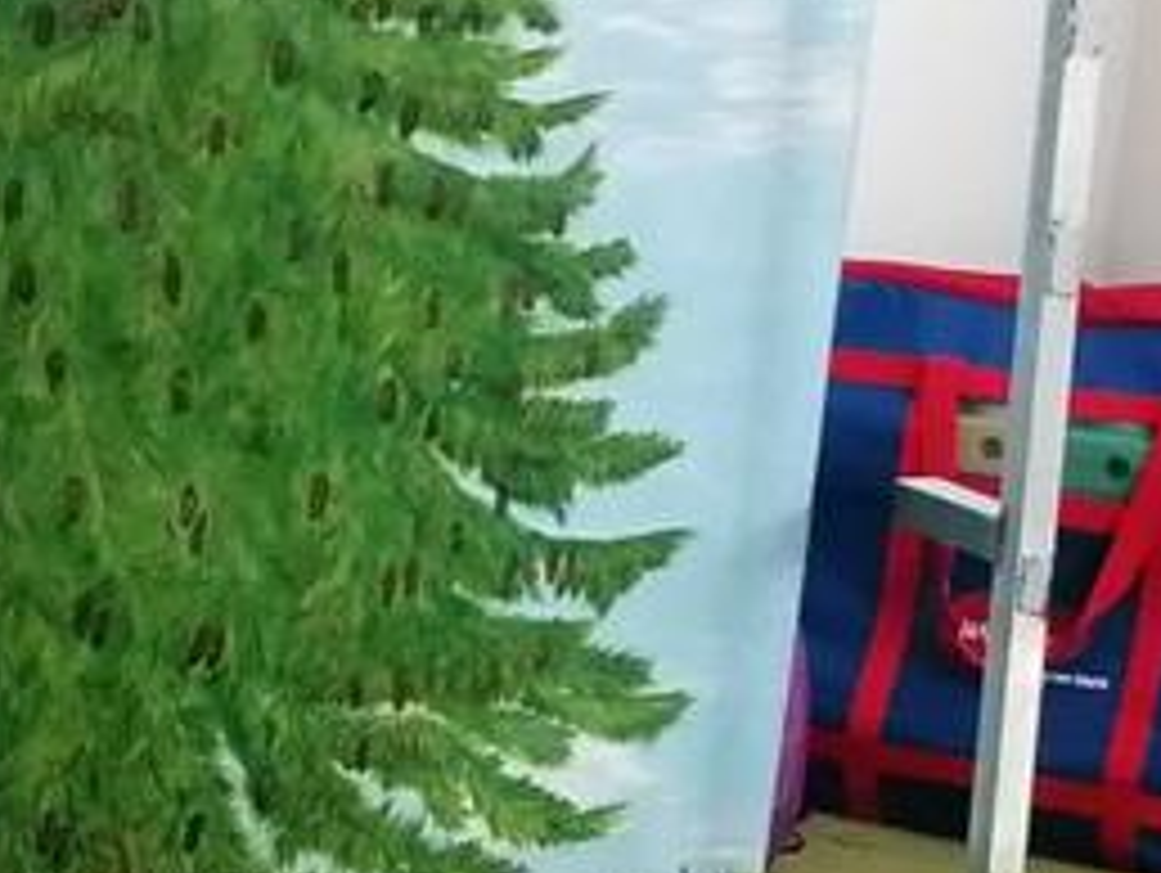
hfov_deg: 12.7
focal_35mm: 140
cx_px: -1008
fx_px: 4700
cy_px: 572
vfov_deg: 10.6
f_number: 1.8
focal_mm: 4.75
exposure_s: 1/100
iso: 320
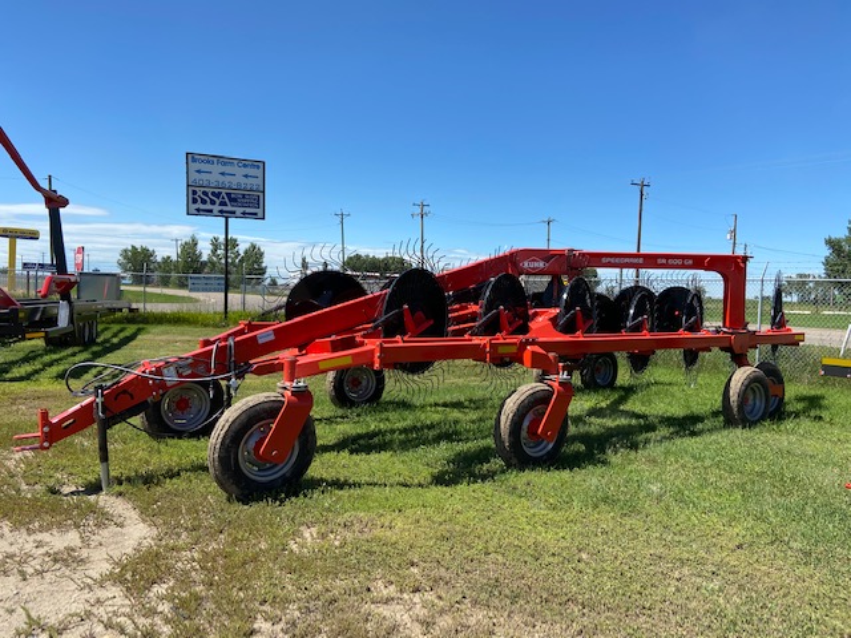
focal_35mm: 26
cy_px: 319
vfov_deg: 53.1
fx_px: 639
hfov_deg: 67.3
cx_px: 426
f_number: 1.8
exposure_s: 1/2315
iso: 32
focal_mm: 4.25
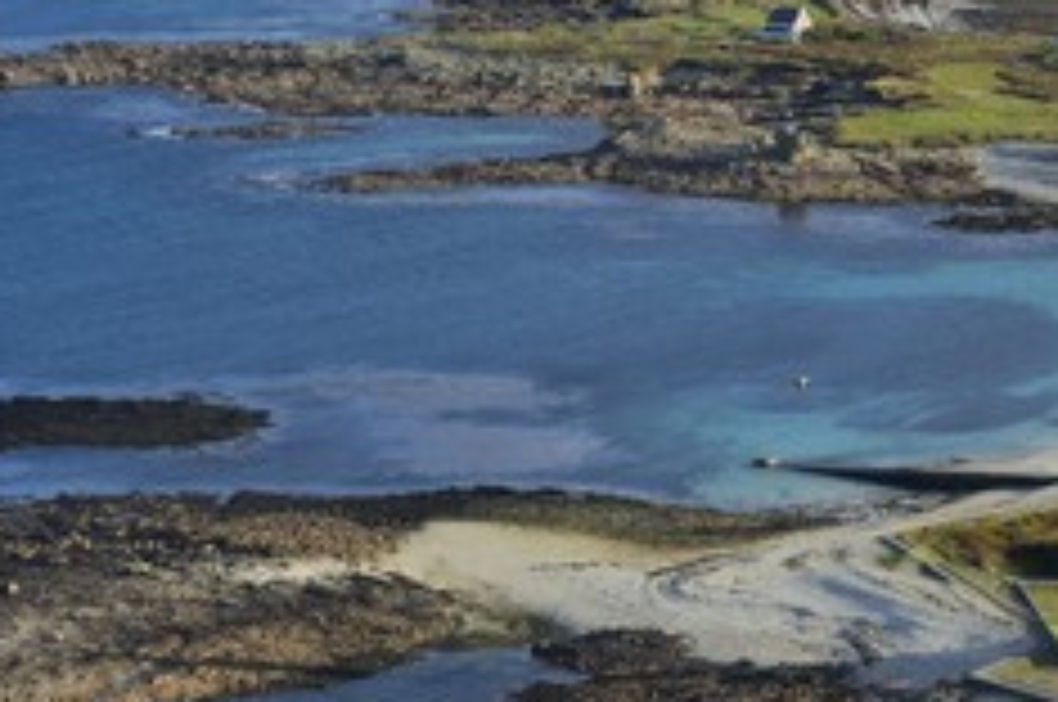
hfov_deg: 10.4
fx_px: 5782
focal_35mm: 197
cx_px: 675
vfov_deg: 6.9
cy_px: 198
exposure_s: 1/1250
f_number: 9
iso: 800
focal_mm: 110
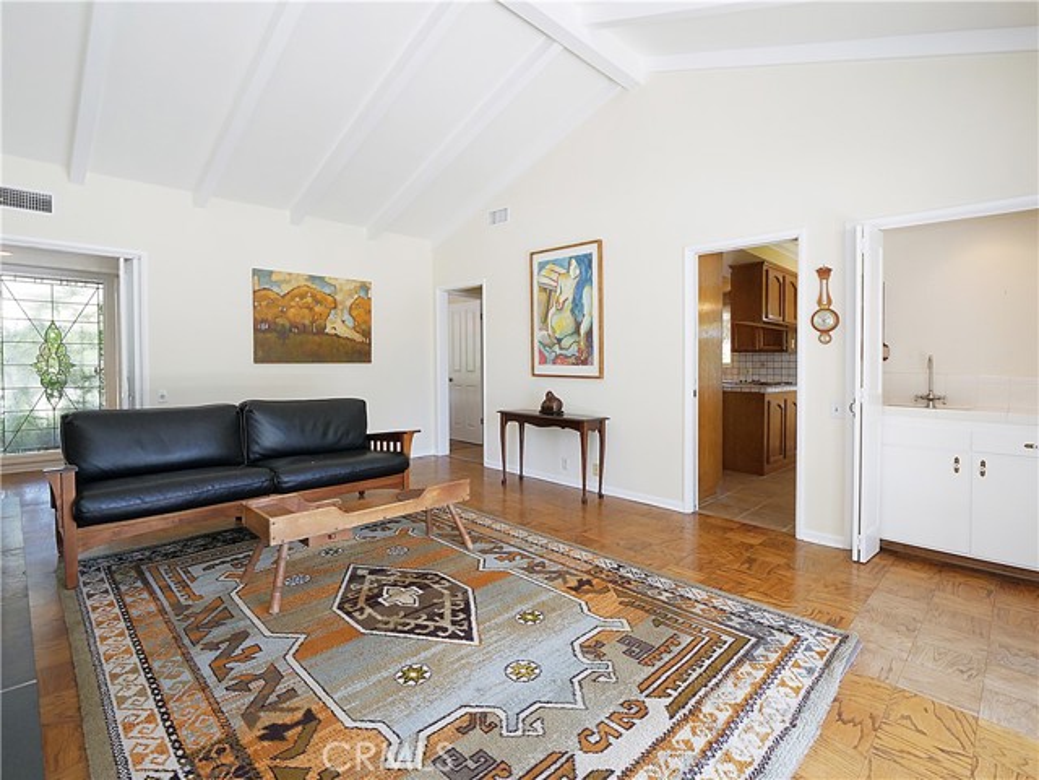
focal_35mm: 16
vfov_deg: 78.1
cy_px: 390
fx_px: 480
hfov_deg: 94.5
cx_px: 520
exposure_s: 1/40
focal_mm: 8
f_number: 8
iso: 1000
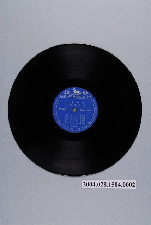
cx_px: 76
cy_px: 112
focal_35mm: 66
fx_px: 414
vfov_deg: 30.5
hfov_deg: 20.7
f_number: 11
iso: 200
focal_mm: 44
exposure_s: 1/60
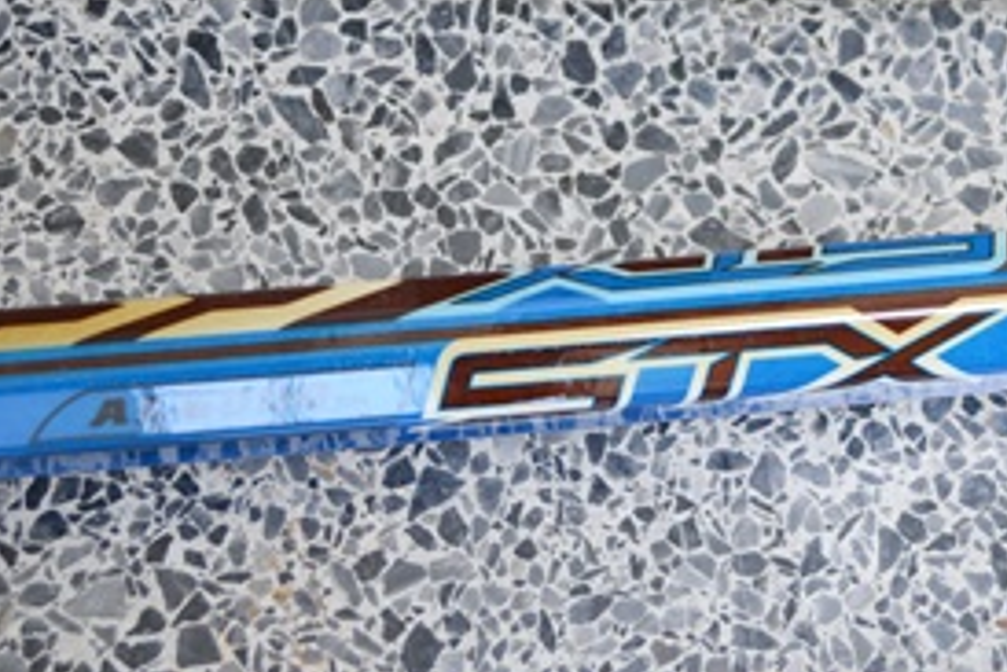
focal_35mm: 92
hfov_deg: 22.1
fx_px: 2575
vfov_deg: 14.8
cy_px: 169
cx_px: 654
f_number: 5
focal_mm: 28
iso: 400
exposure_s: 1/100
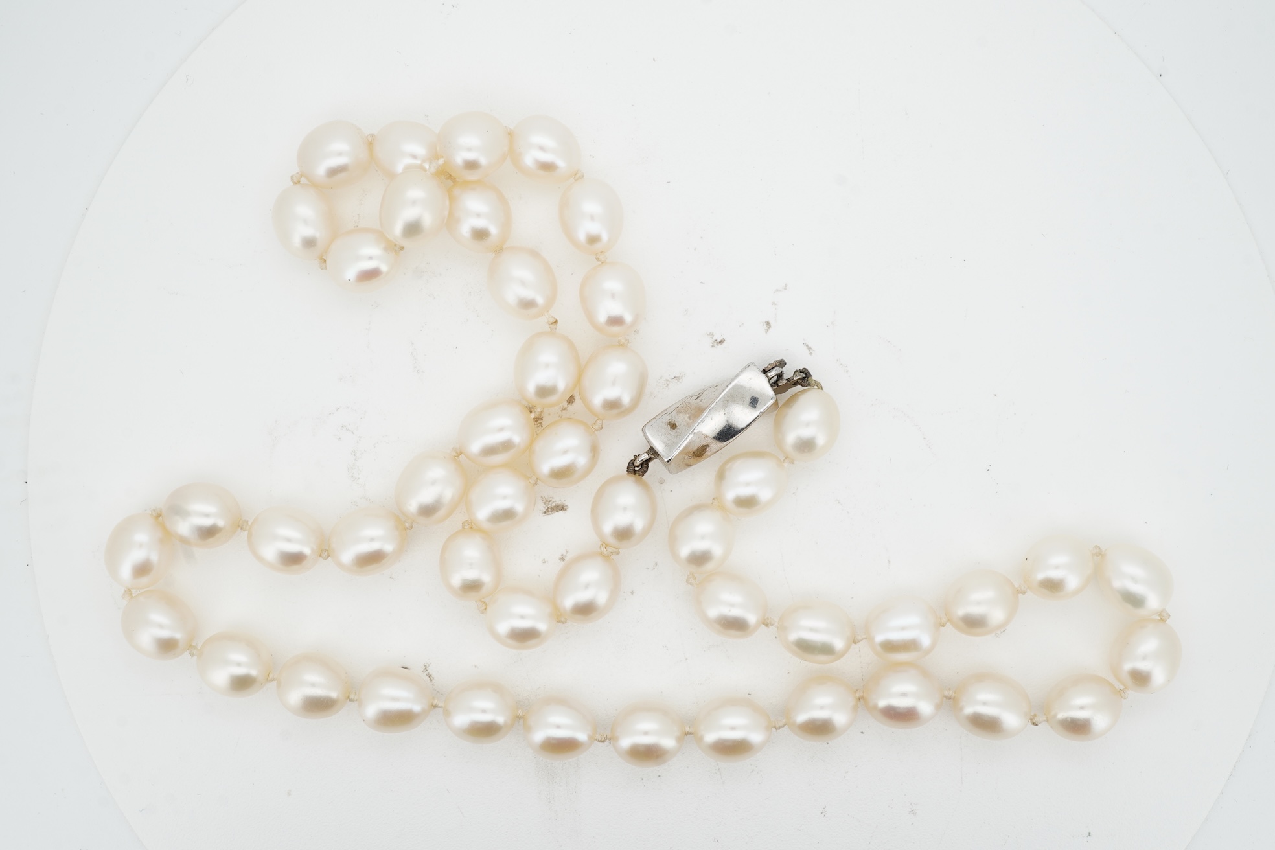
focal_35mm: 45
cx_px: 638
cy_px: 425
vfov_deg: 29.9
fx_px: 1594
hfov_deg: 43.6
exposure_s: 1/80
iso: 125
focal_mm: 30
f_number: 22
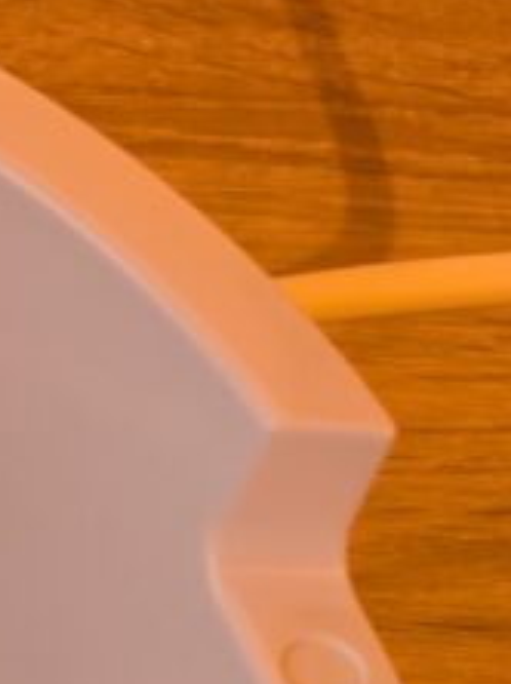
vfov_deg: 16.6
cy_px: 929
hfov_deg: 10.4
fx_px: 2189
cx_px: -911
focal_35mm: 111
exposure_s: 1/33.3
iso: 498
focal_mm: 6.9
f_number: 1.68
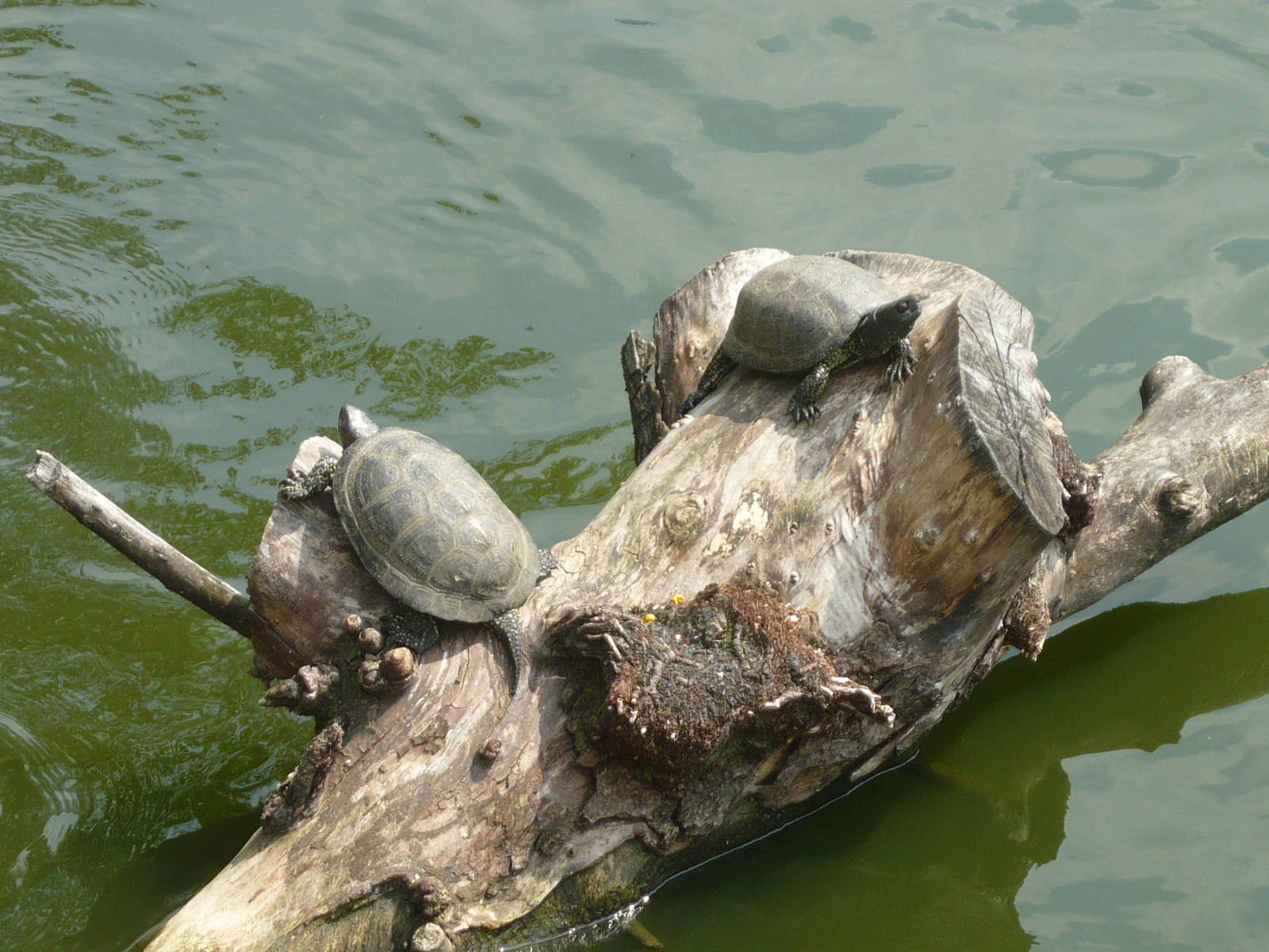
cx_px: 634
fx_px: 5865
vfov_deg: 9.3
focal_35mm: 160
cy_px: 476
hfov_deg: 12.3
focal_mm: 16.5
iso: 100
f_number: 5.1
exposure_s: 1/250
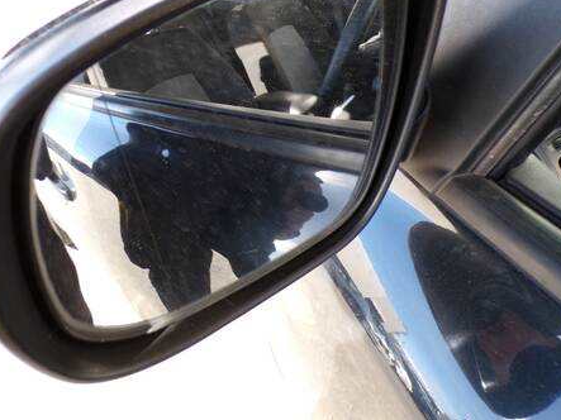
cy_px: 195
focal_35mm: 26
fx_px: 421
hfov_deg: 67.3
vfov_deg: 53.0
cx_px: 272
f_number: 3
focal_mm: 4.3
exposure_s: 1/70
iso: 100
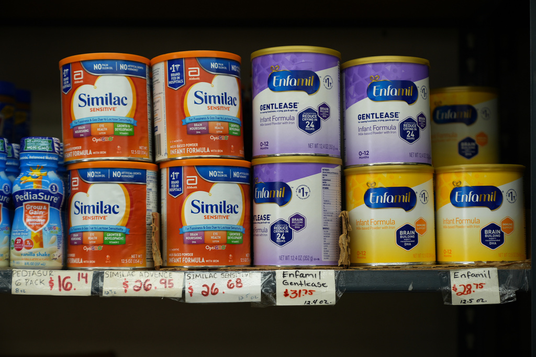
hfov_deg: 28.9
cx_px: 268
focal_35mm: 70
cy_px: 178
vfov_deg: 19.4
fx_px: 1042
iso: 250
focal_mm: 70
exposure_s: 1/250
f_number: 3.2
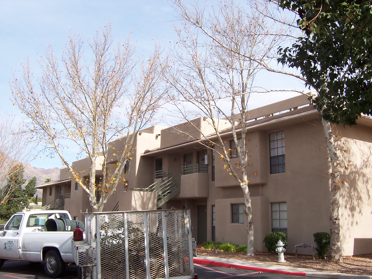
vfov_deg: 39.7
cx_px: 186
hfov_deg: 51.4
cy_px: 140
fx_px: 387
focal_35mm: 36
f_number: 4
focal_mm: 5.6
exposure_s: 1/500
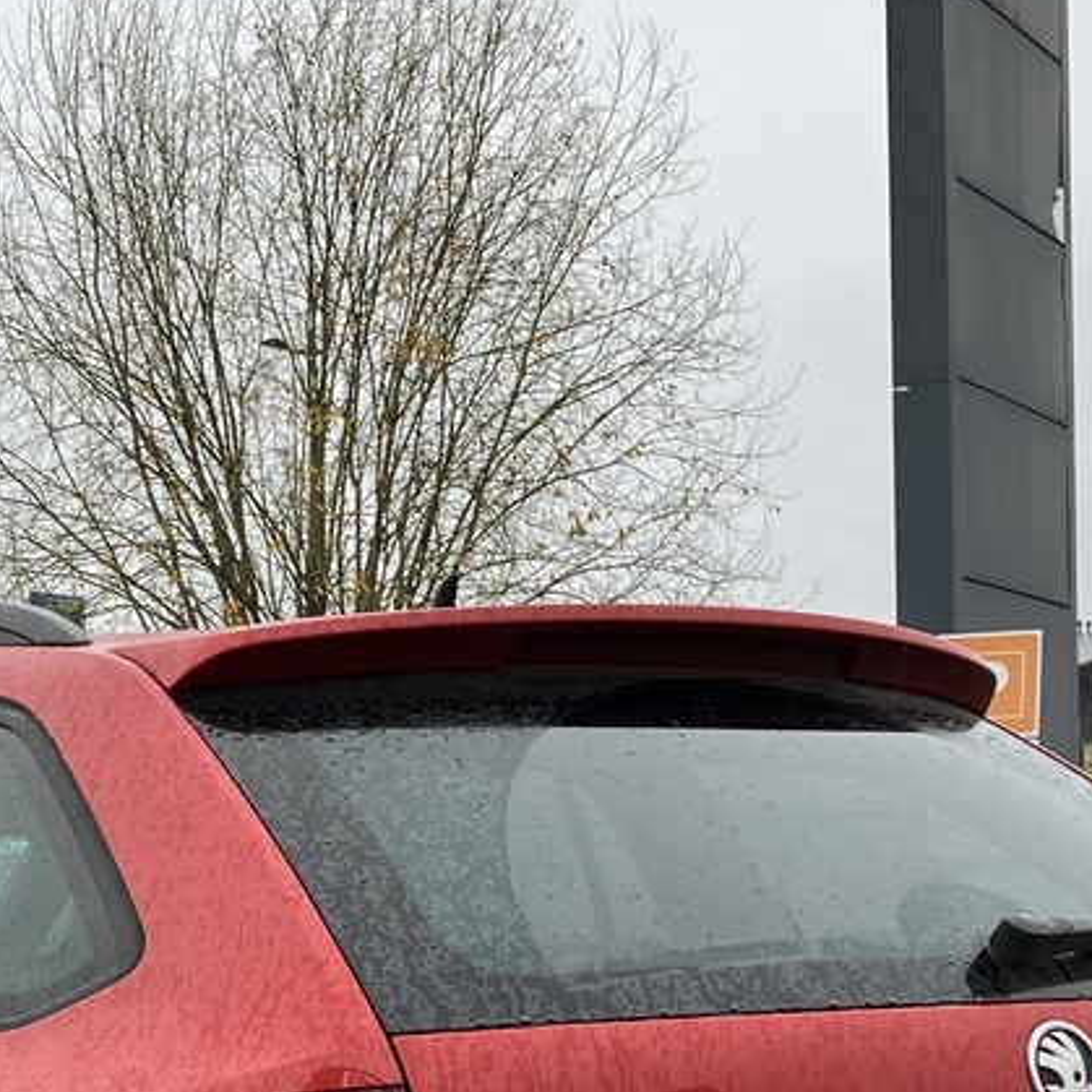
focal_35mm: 85
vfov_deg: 19.6
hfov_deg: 20.0
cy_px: 1165
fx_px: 3034
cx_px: 115
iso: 32
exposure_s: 1/121
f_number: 1.8
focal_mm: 3.99
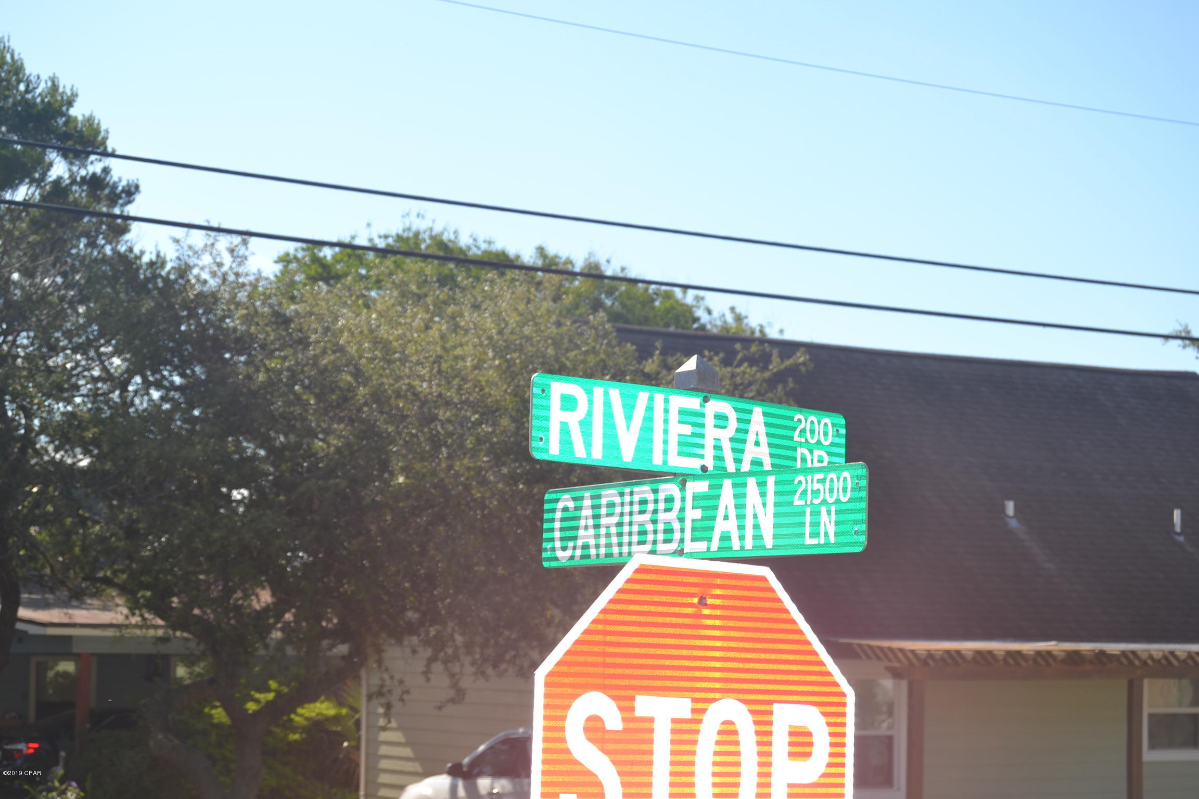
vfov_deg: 16.6
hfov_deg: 24.6
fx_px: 2747
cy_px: 400
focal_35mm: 82
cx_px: 600
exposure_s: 1/200
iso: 100
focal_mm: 55
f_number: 8
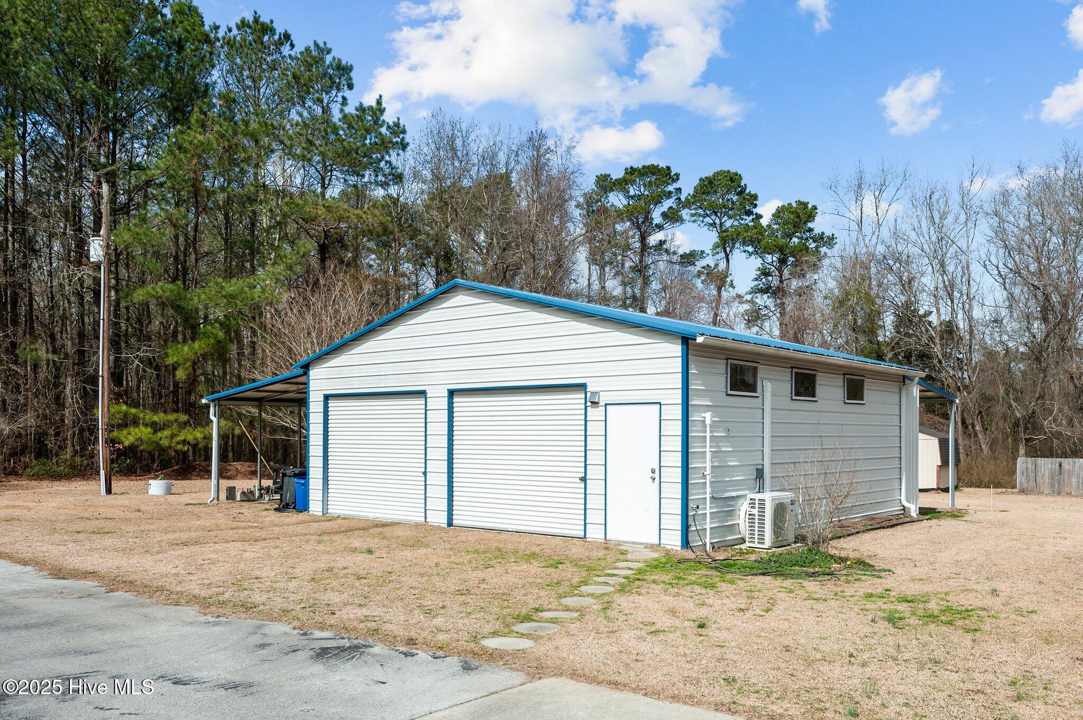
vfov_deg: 44.9
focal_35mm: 29
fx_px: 872
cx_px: 542
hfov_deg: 63.7
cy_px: 360
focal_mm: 29
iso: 400
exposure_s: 1/640
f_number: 13
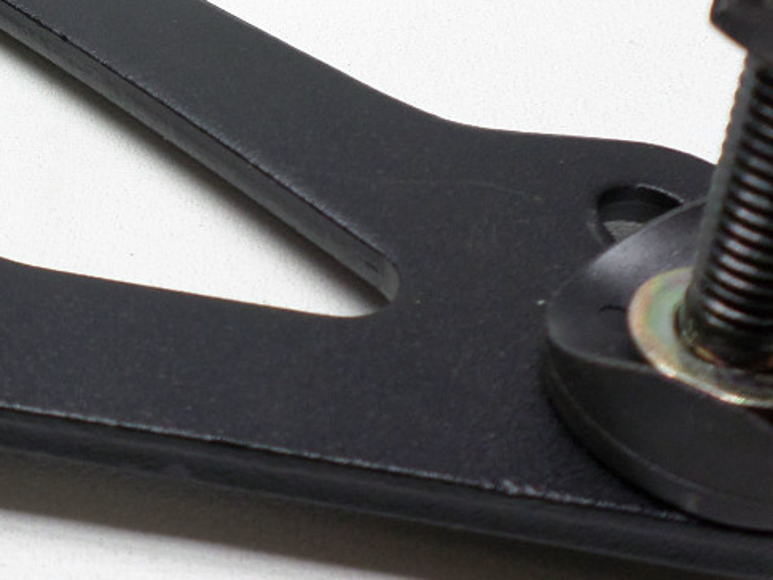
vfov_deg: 21.2
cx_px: 59
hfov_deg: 28.1
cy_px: -45
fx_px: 1474
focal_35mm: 66
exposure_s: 1/125
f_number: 2.5
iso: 80
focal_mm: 4.5
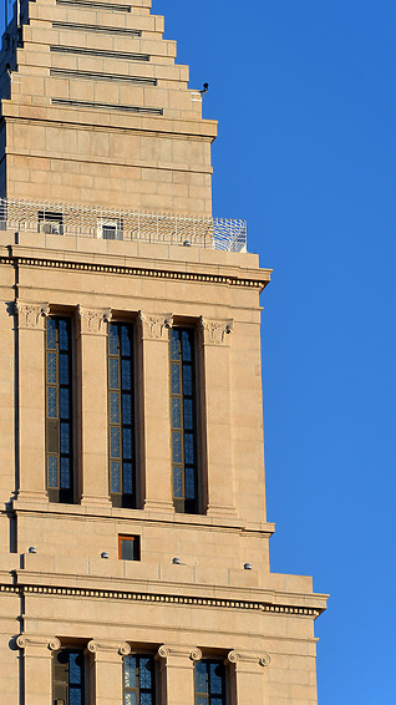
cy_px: 306
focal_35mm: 250
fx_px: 4671
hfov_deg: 4.9
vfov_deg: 8.6
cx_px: 92
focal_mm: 150
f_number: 6.3
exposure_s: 1/640
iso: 200
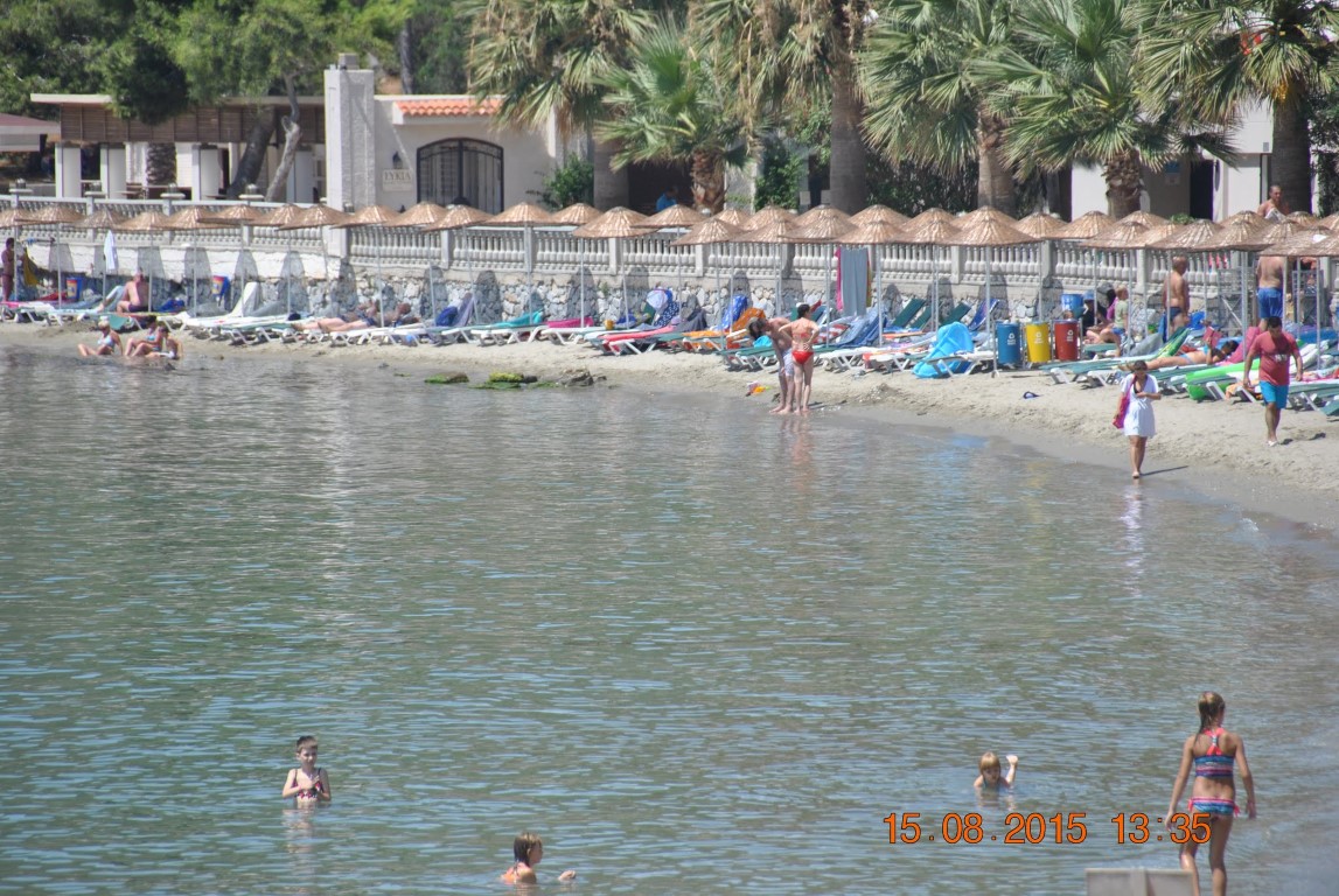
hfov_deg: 6.9
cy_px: 448
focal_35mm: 300
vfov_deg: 4.6
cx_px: 670
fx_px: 11172
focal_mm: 200
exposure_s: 1/800
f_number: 5.6
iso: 200
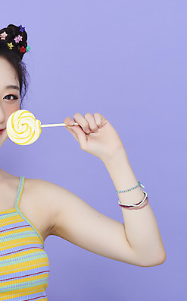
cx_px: 26
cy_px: 151
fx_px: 1323
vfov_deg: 12.9
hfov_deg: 8.1
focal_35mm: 162
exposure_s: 1/125
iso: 64
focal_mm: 105
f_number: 11
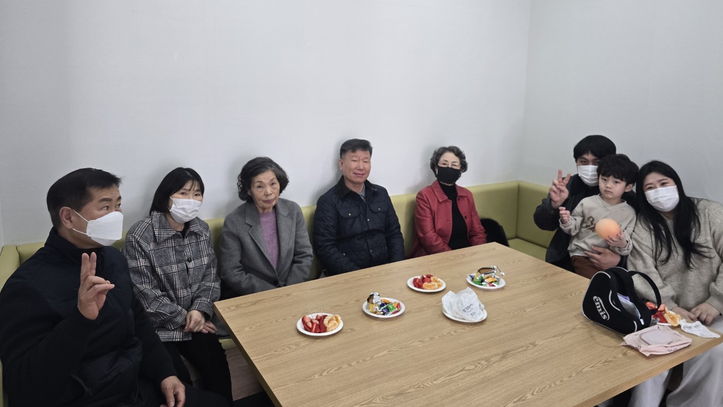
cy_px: 139
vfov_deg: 43.8
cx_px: 371
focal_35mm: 26
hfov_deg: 71.9
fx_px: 498
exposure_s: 1/120
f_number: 1.7
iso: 160
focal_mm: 6.3
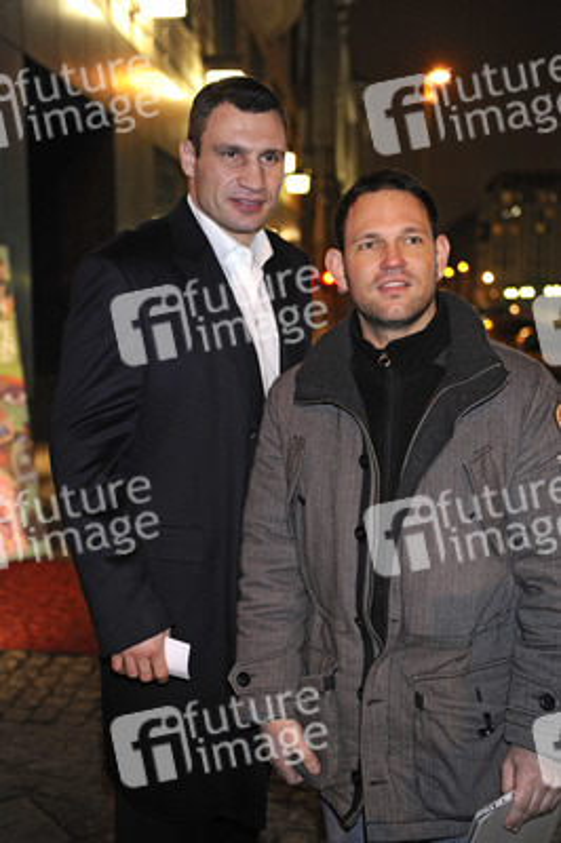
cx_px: 280
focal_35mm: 42
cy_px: 422
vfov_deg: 46.4
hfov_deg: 31.8
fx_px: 983
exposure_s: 1/40
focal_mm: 42
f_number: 2.8
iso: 1600
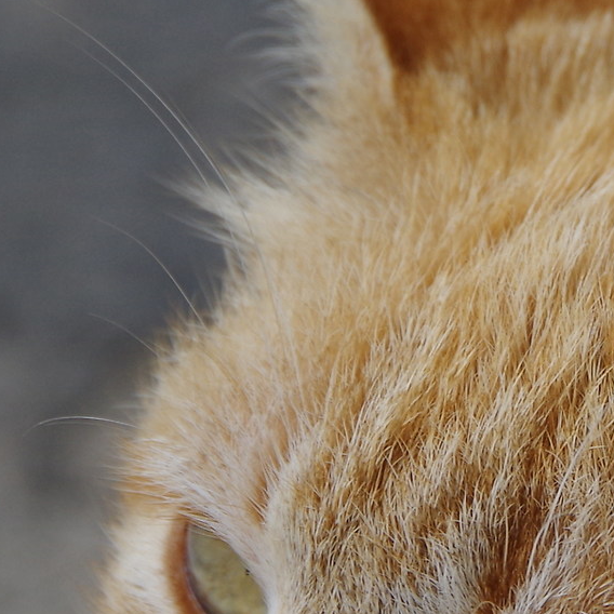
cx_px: 732
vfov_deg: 2.4
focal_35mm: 724
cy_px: 501
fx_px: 14529
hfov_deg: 2.4
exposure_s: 1/200
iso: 200
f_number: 5.6
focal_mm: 135
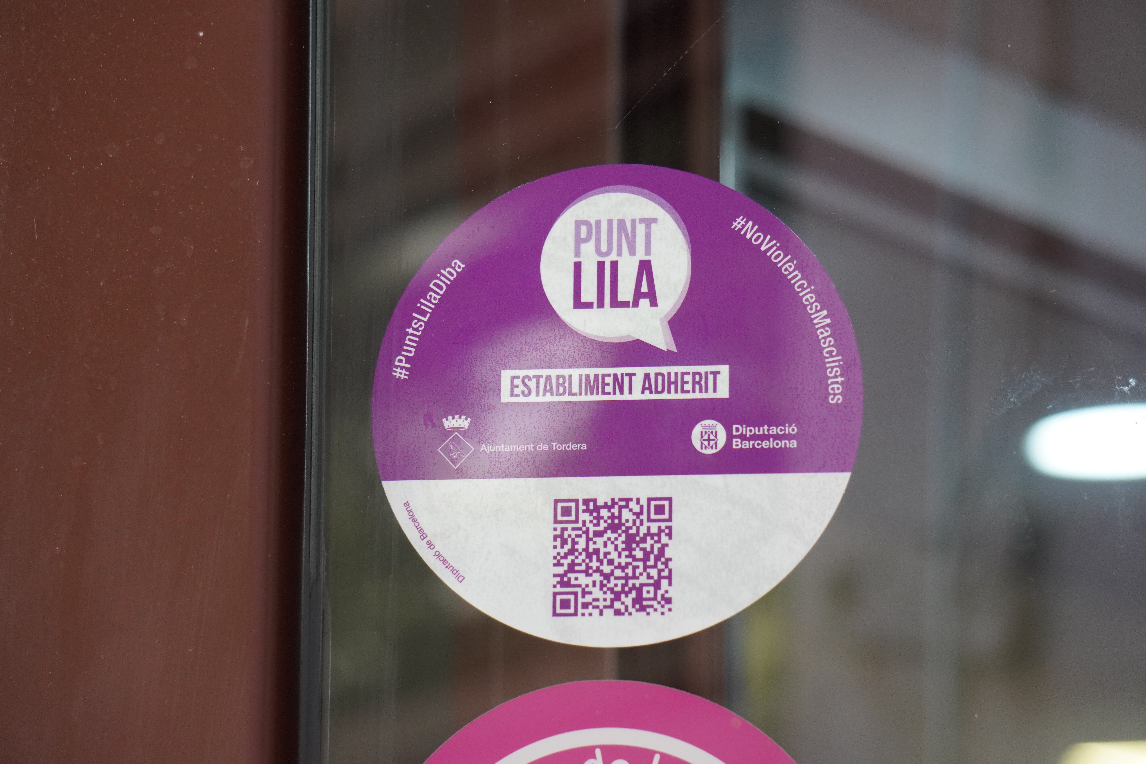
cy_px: 382
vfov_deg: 9.8
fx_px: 4440
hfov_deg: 14.7
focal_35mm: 140
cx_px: 573
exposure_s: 1/160
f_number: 5.6
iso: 1600
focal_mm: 93
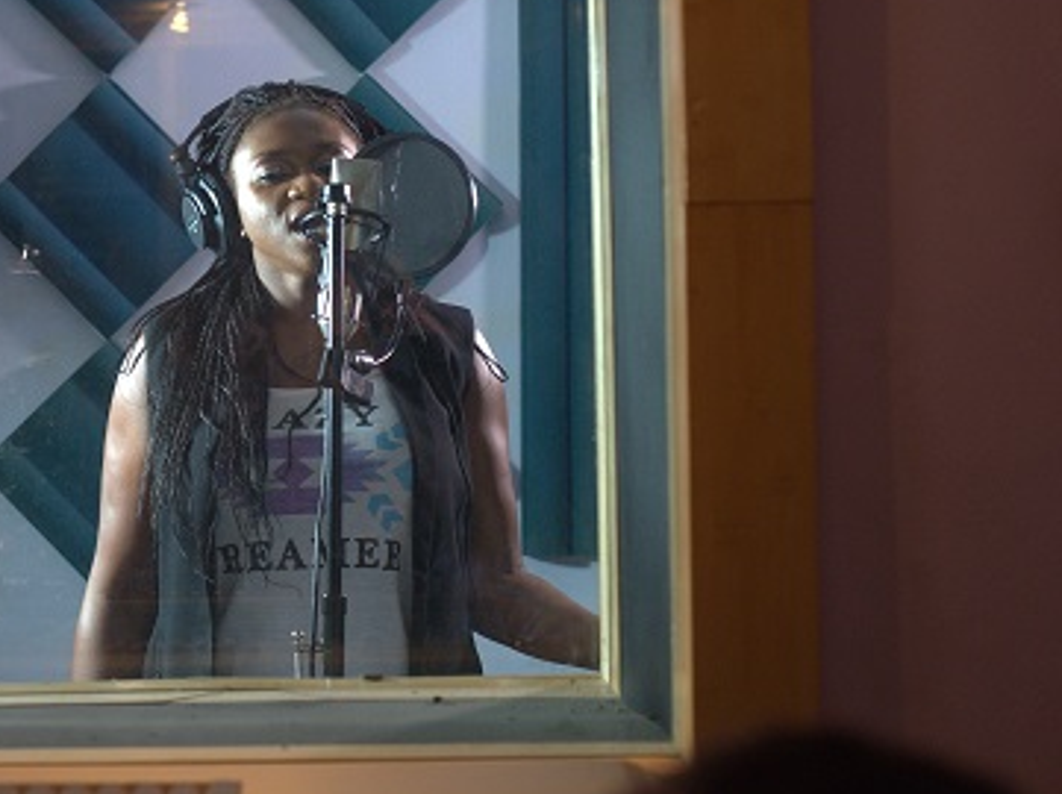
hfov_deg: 24.0
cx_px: 203
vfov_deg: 18.3
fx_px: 2452
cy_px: 215
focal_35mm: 80
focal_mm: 50
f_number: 3.5
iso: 1600
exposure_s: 1/100
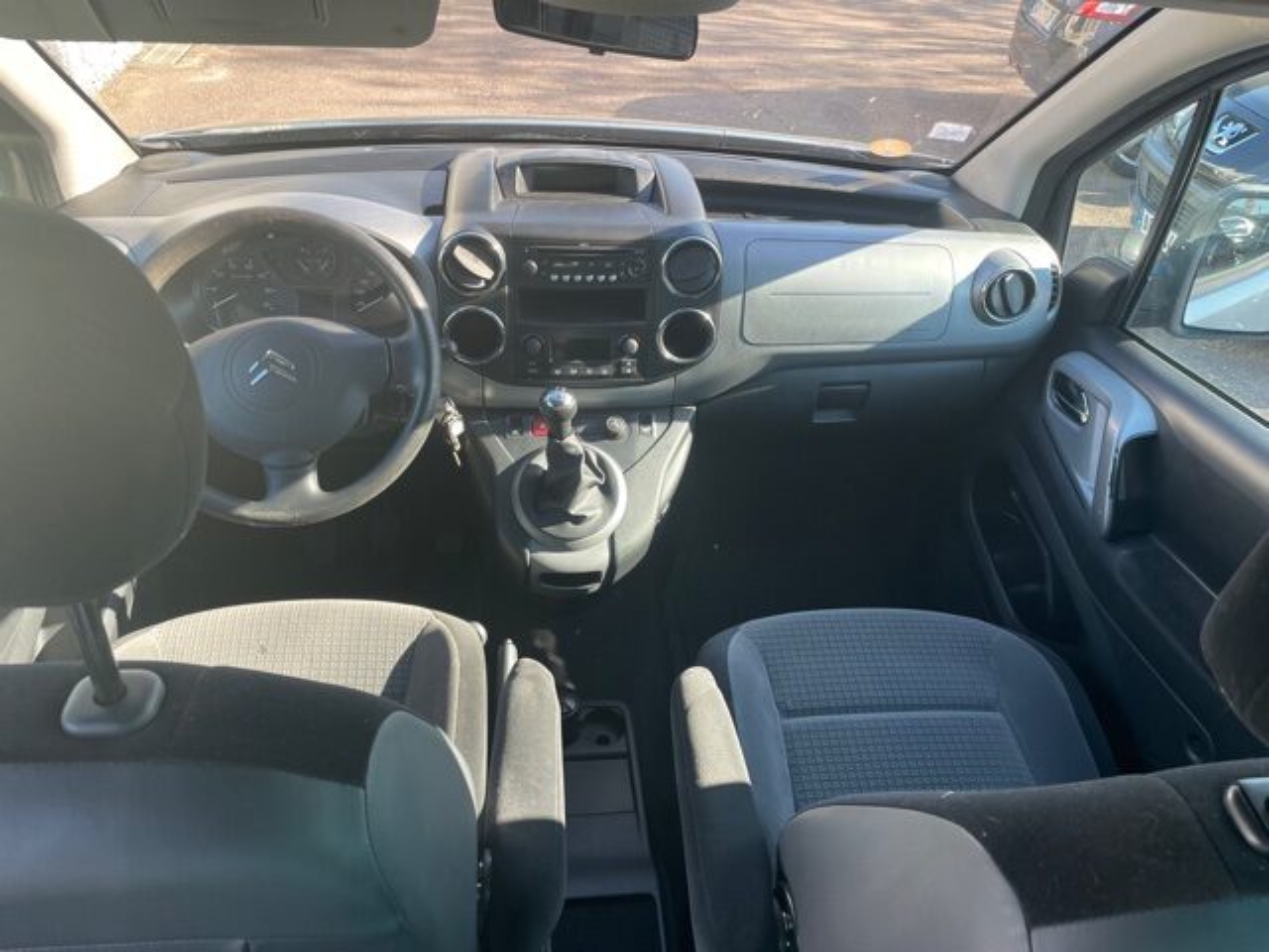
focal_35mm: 26
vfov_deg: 53.1
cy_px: 476
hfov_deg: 67.3
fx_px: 953
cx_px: 634
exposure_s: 1/151
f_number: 1.6
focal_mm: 4.2
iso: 32
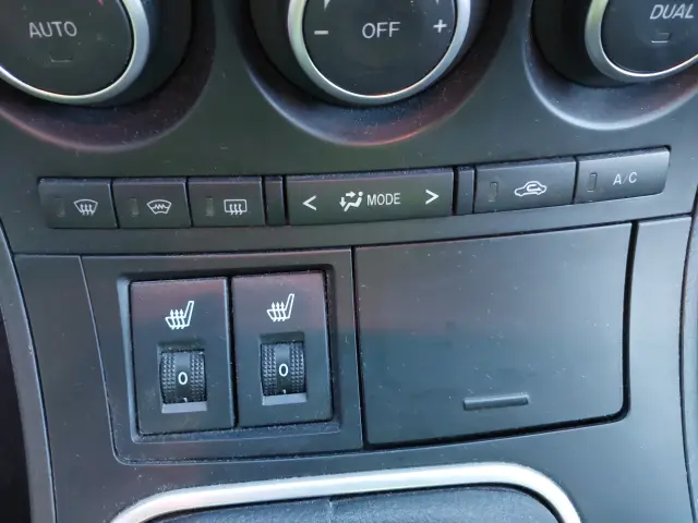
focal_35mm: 30
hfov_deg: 60.0
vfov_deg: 46.8
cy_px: 262
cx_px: 349
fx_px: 605
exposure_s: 1/25
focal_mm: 4.6
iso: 800
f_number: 1.8
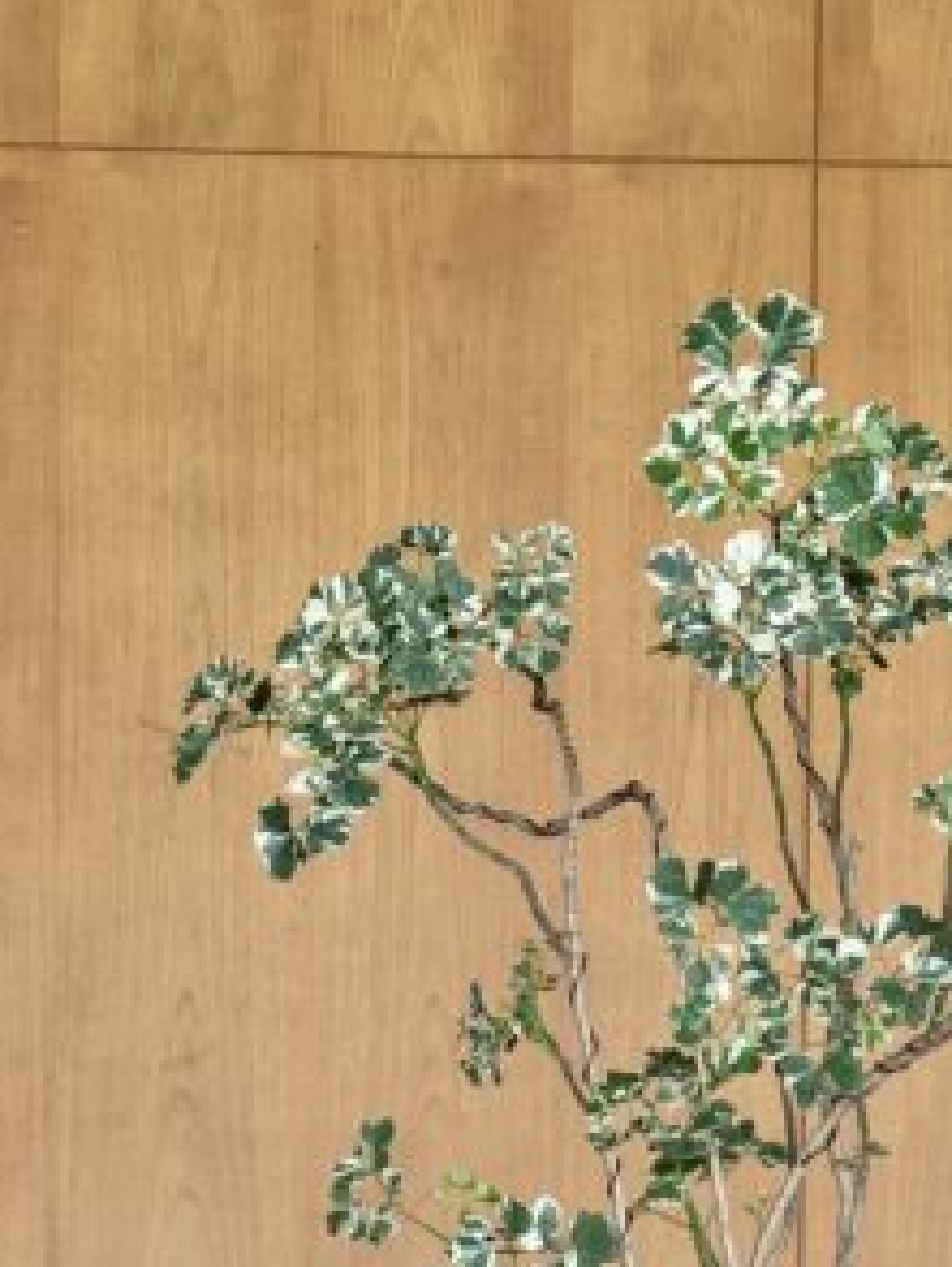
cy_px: 1123
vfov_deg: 22.0
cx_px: 694
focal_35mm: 87
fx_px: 3186
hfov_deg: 16.9
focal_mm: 6.76
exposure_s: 1/121
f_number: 1.78
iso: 80
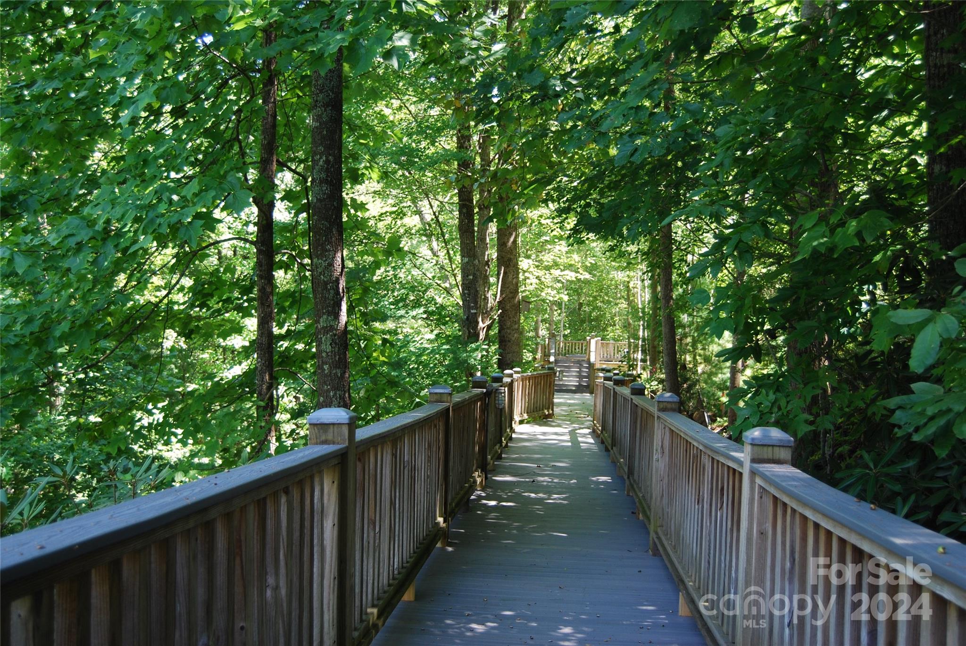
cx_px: 483
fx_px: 1128
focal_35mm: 42
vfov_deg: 32.0
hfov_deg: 46.4
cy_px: 323
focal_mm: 28
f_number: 4.2
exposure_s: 1/60
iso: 200
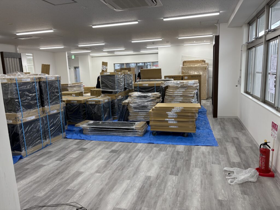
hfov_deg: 67.3
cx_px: 140
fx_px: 210
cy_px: 105
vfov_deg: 53.1
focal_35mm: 26
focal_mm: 5.96
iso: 64
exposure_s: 1/121
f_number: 1.6
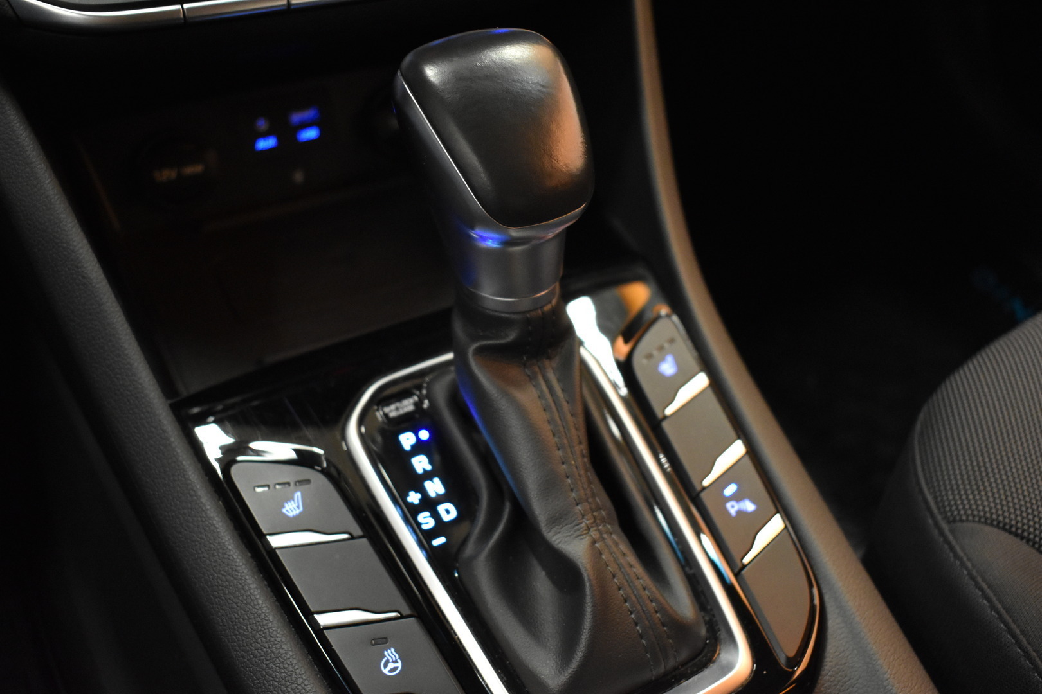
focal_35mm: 38
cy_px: 347
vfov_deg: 35.5
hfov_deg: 51.3
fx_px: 1085
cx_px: 521
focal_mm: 25
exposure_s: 1/40
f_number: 4
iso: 3200
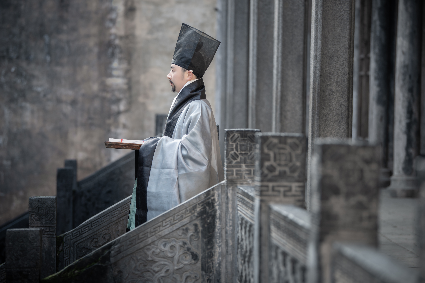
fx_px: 1535
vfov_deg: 10.6
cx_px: 212
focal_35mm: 130
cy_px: 142
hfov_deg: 15.8
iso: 200
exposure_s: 1/100
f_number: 3.2
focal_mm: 130
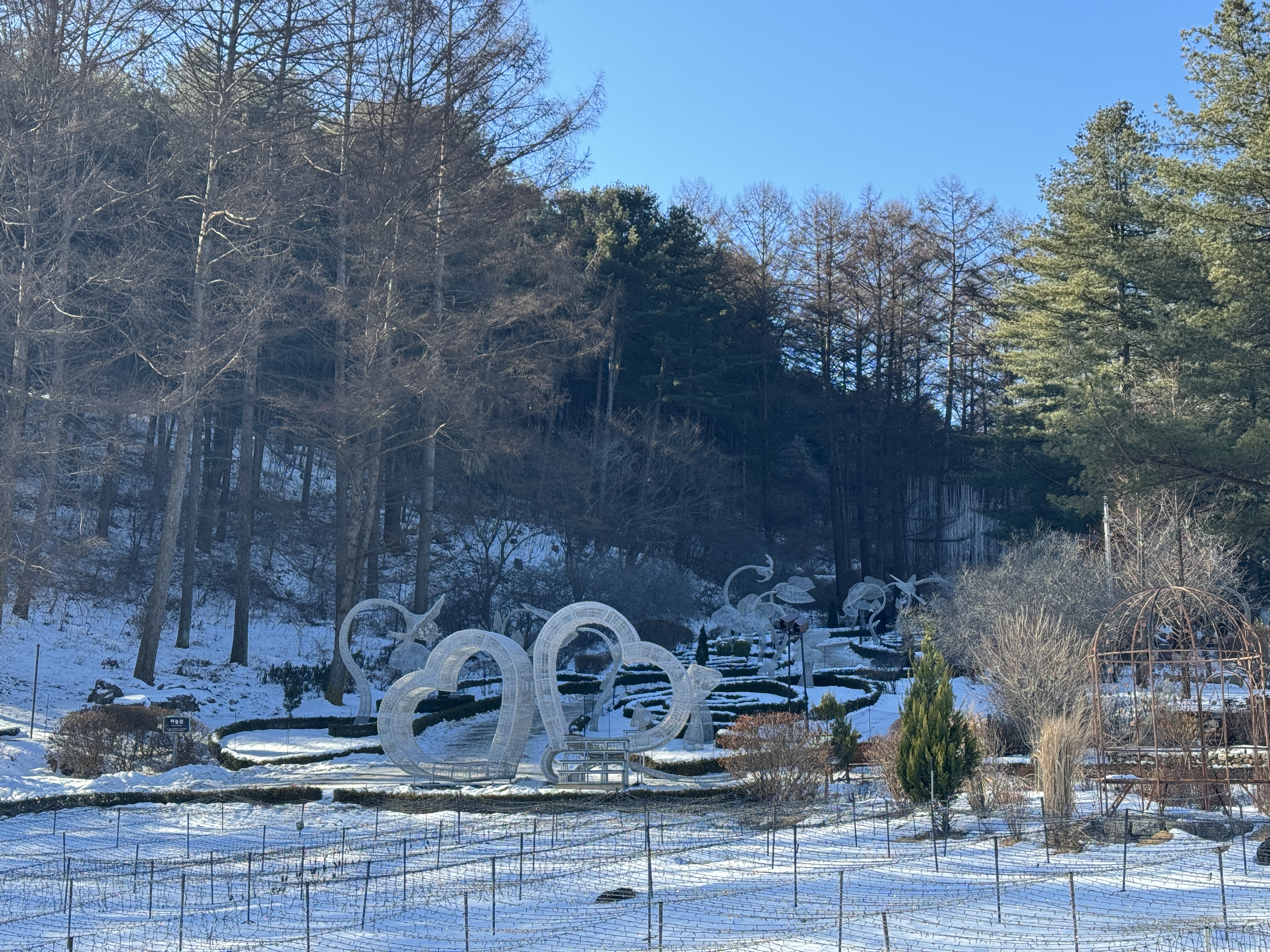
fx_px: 1761
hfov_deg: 39.7
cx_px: 635
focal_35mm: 48
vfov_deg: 30.3
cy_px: 476
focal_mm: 6.86
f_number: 1.78
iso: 64
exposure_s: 1/832
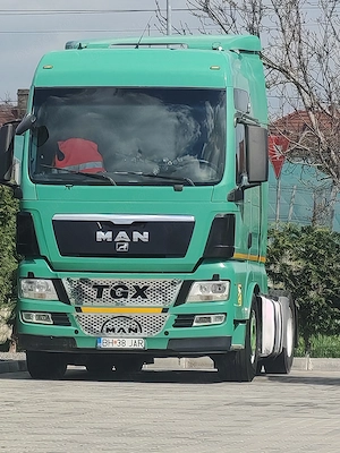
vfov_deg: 6.0
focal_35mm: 328
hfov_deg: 4.5
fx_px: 4296
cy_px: 226
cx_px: 170
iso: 50
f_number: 2.4
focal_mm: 8.67
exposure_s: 1/510
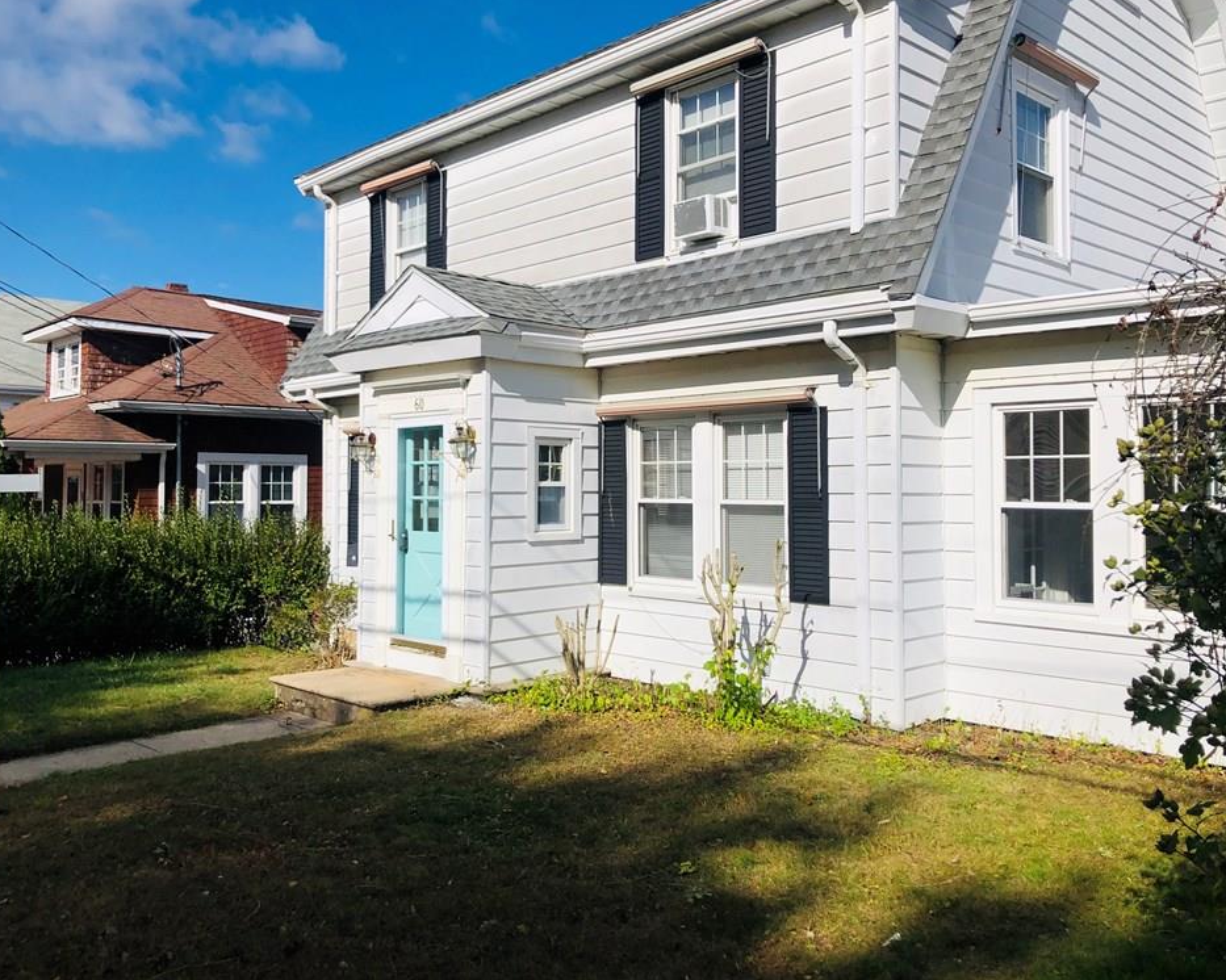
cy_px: 478
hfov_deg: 58.8
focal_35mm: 30
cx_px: 639
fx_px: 1088
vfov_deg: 48.5
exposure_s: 1/5348
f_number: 1.8
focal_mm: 3.99
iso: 25
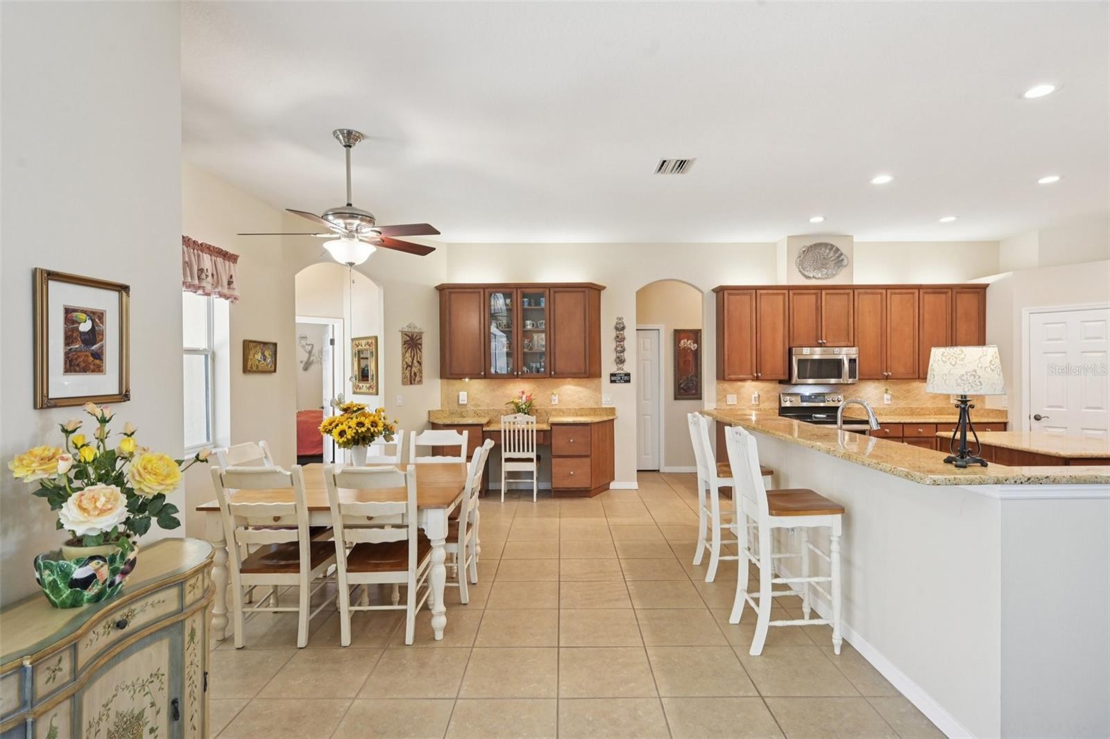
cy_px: 370
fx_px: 555
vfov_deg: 67.4
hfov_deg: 90.0
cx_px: 555
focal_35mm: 18
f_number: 8
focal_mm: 18
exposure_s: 1/8
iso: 400
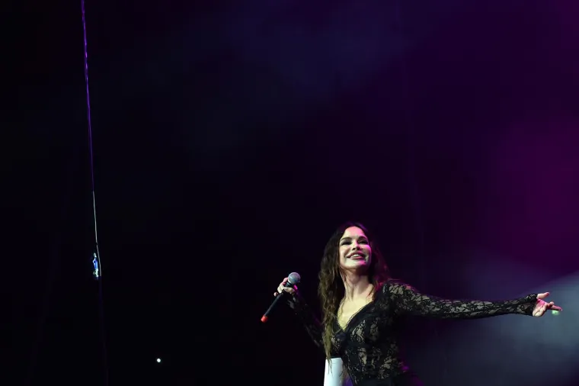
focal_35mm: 50
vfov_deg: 27.0
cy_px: 193
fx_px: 804
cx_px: 290
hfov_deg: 39.6
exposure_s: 1/1000
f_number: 4
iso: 1000
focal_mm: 50
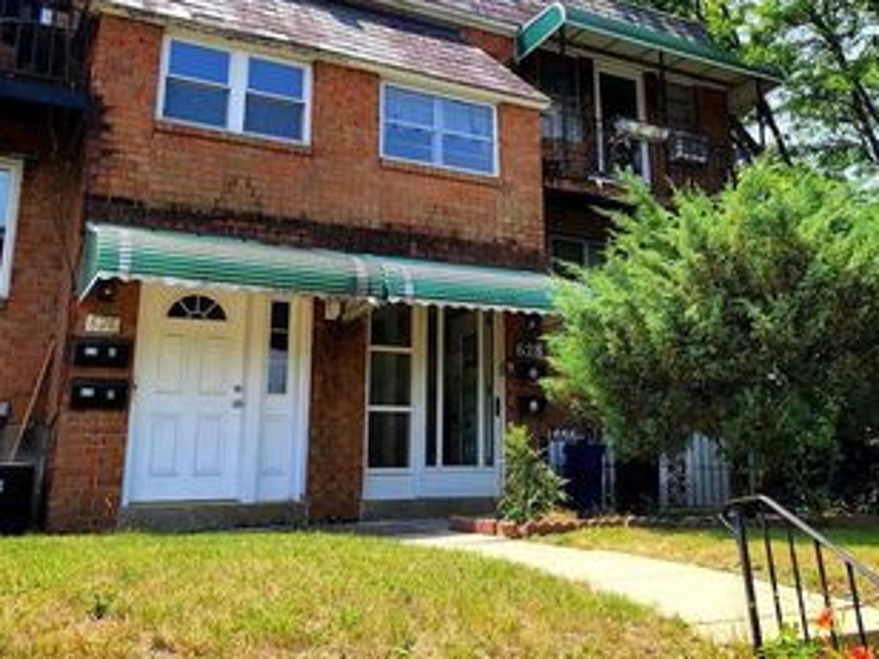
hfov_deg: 47.3
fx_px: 990
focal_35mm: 39
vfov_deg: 36.6
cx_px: 568
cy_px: 252
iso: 16
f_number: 1.8
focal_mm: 6.7
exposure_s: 1/514
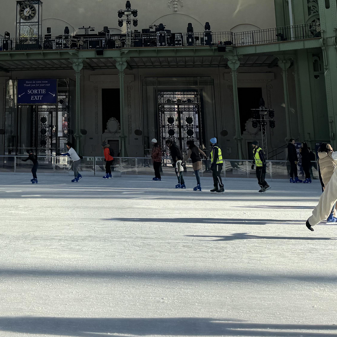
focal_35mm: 54
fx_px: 595
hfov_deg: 30.5
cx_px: 46
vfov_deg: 29.9
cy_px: 18
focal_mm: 6.76
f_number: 1.78
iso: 80
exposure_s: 1/1869
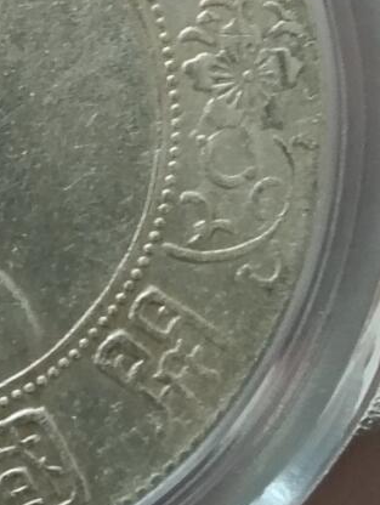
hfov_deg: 7.8
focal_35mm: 186
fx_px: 2717
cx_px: -196
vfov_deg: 10.5
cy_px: -25
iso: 320
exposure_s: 1/33.3
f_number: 1.8
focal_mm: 3.98
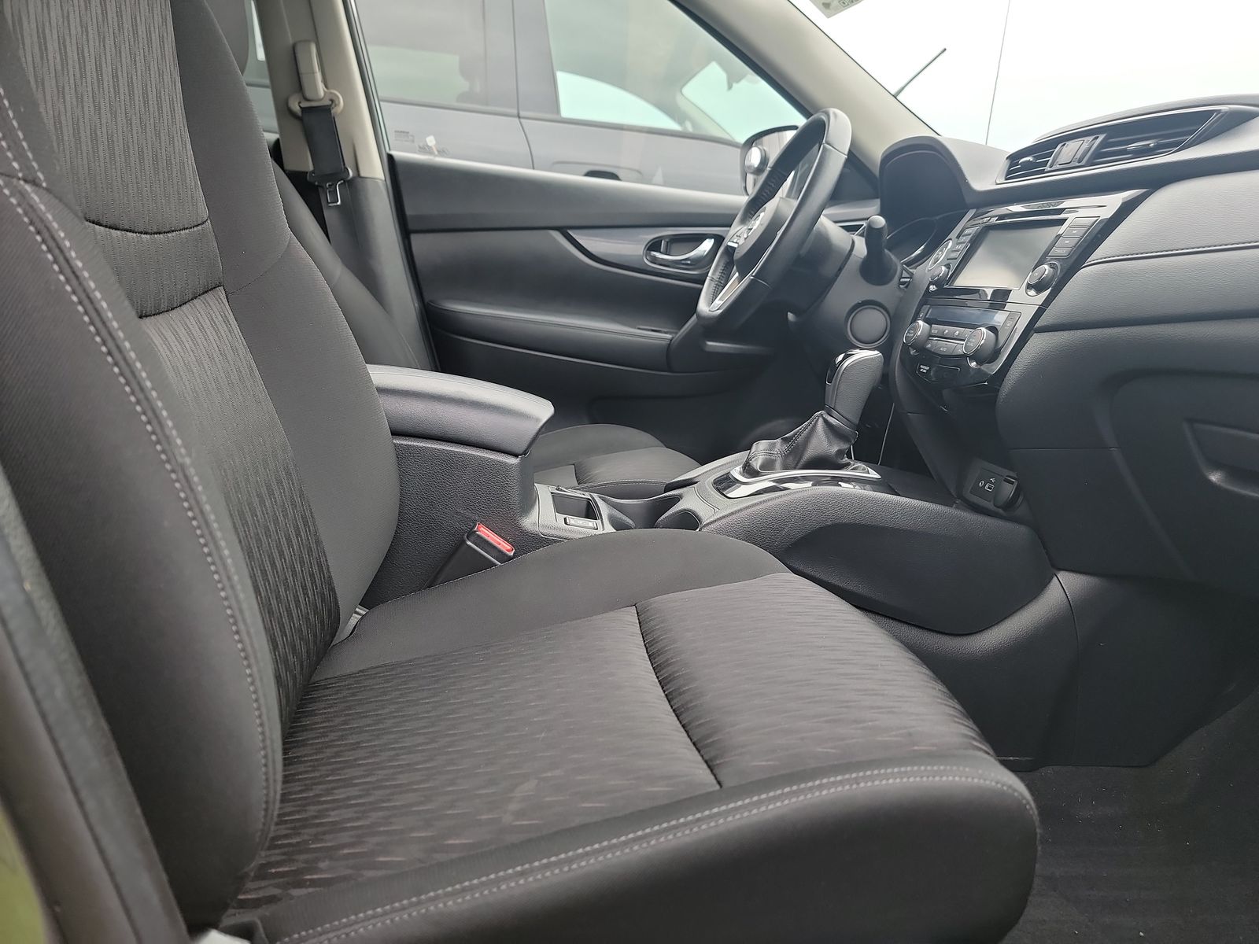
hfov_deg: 71.6
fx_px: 873
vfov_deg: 56.8
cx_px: 630
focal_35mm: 24
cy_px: 472
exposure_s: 1/59
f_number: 1.8
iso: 160
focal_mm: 6.7
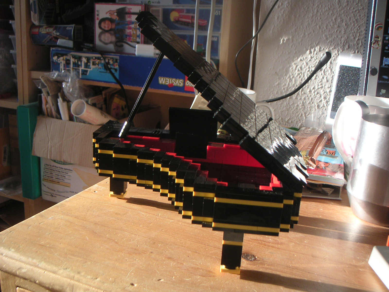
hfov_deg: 49.0
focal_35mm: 38
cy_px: 146
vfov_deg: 37.7
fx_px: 427
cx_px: 194
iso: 50
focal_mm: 6
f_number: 2.8
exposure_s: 1/45
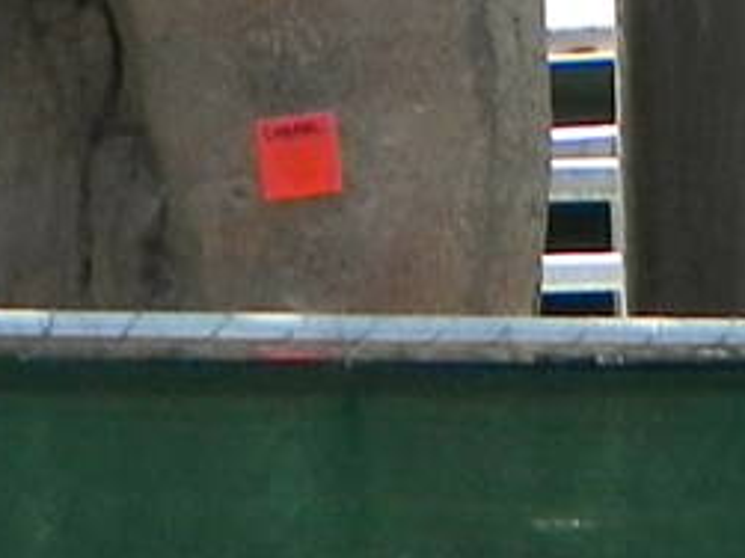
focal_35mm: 746
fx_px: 16048
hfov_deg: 2.7
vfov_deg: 2.0
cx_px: -134
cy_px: -623
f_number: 5
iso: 160
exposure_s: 1/191
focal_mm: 20.8
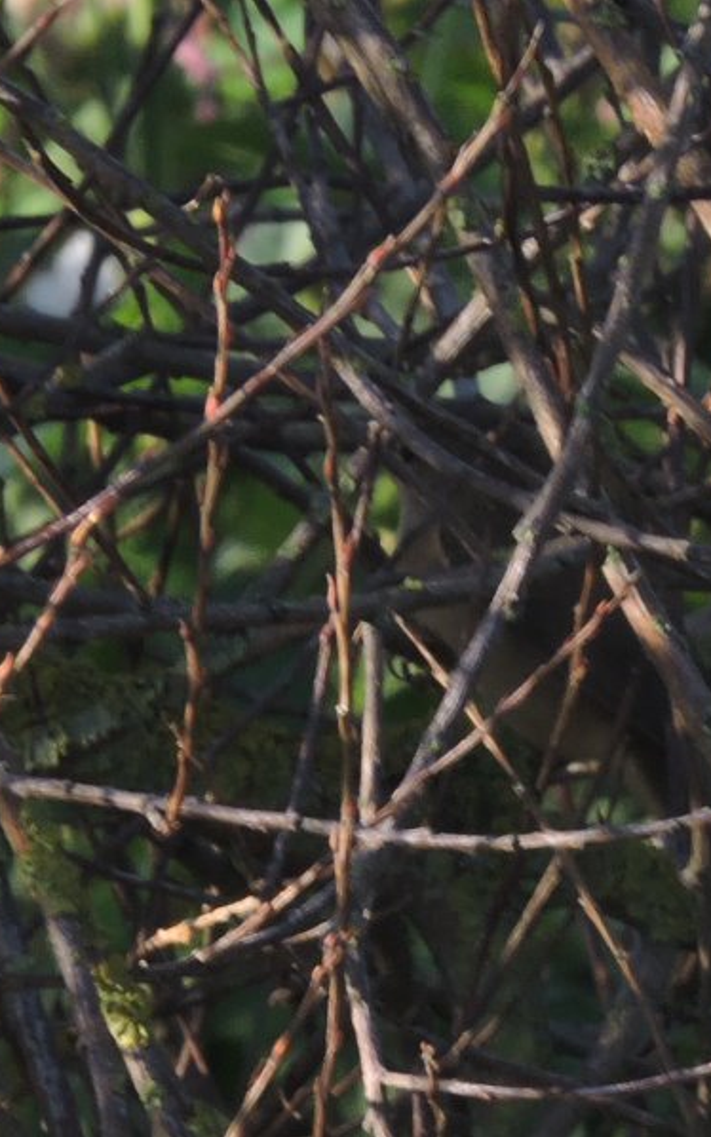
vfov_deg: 1.5
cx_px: 458
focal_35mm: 1419
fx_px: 43973
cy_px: 568
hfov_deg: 0.9
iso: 100
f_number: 8
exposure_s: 1/100
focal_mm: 179.2
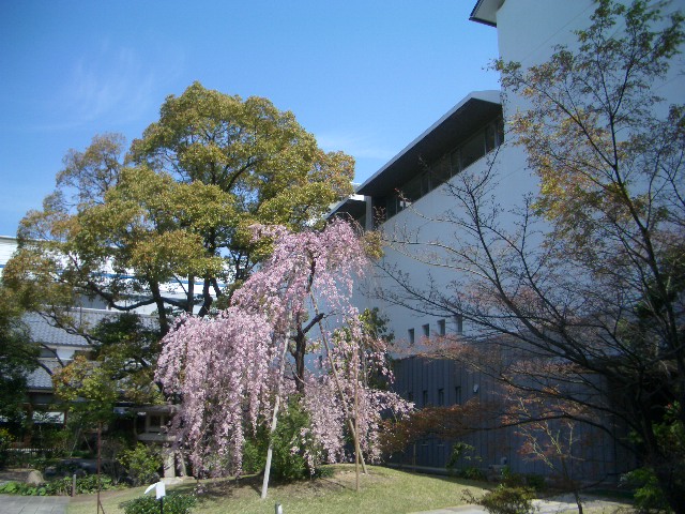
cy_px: 257
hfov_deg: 52.6
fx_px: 693
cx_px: 342
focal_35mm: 35
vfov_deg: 40.7
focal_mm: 5.8
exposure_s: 1/1000
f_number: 2.6
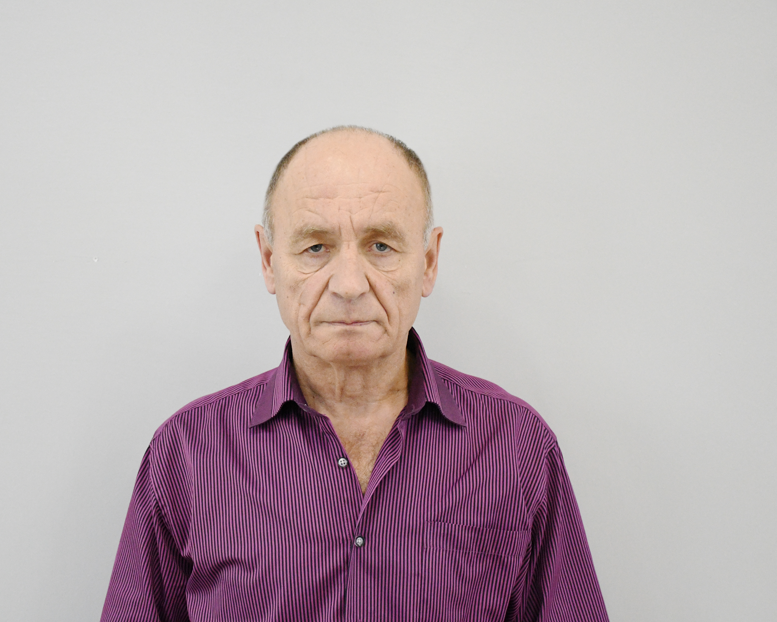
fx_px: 1334
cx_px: 331
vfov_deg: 26.2
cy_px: 308
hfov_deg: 32.4
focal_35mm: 58
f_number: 4.2
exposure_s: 1/500
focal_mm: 34
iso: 6400
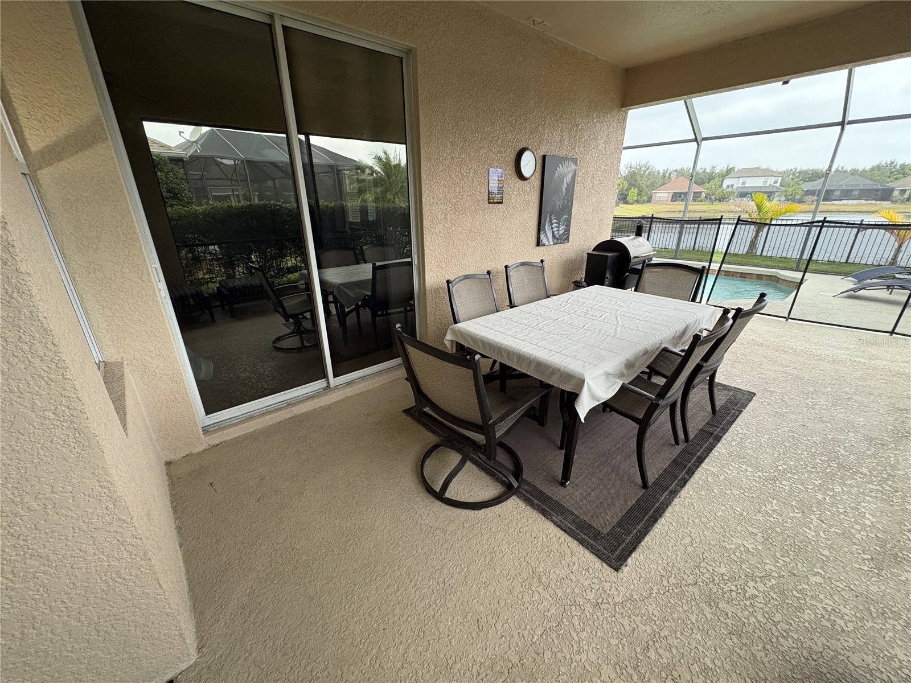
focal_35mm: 14
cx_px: 456
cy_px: 342
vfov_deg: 85.7
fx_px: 368
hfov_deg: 102.1
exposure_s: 1/60
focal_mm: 2.22
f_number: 2.2
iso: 400
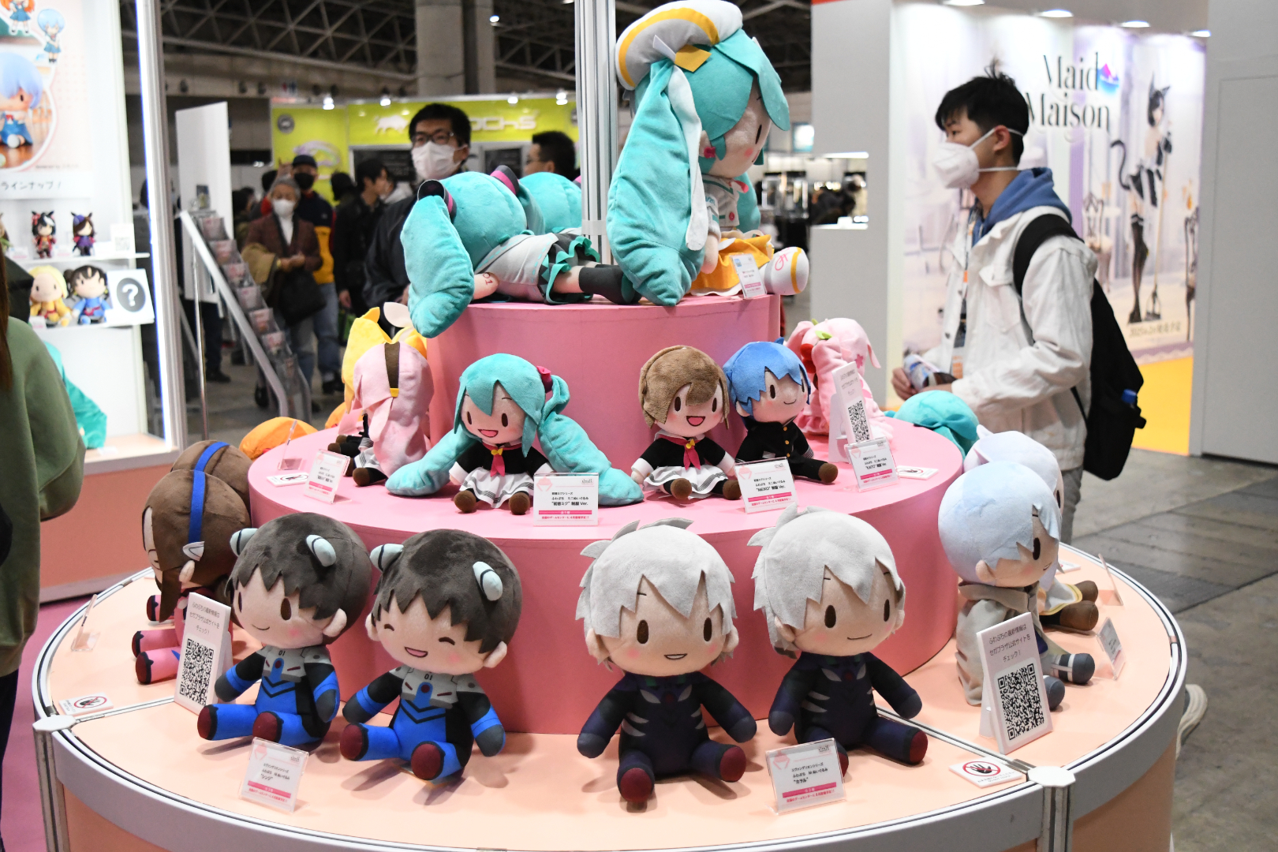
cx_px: 639
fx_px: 1331
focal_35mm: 38
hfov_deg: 51.3
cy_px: 426
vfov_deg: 35.5
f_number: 4
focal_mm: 25
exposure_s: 1/1000
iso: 4500
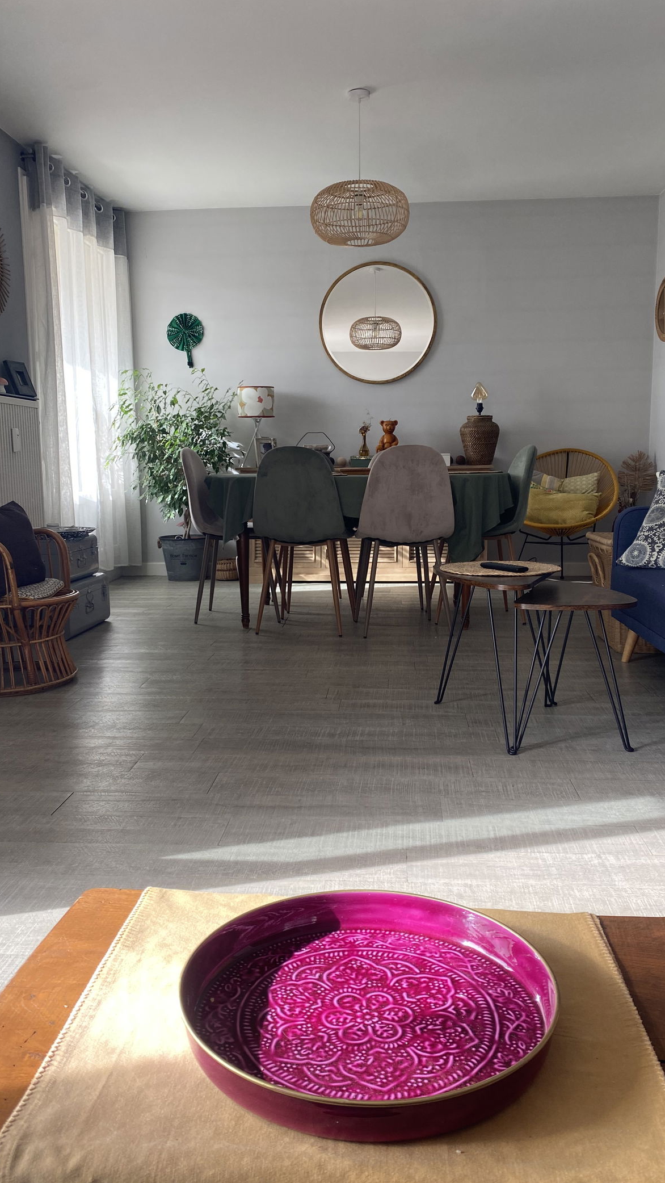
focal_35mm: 29
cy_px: 588
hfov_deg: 40.2
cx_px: 339
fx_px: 909
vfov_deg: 66.1
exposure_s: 1/121
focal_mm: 4.25
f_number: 1.8
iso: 50
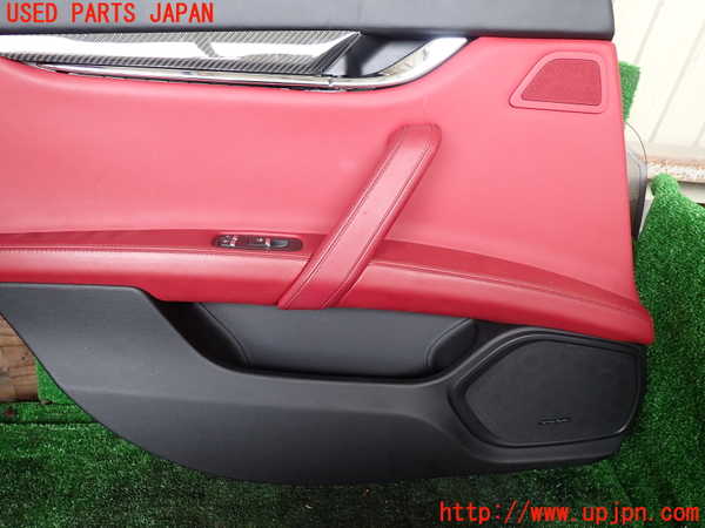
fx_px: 509
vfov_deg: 54.9
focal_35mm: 25
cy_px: 264
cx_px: 352
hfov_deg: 69.4
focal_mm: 4.5
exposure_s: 1/60
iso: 200
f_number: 2
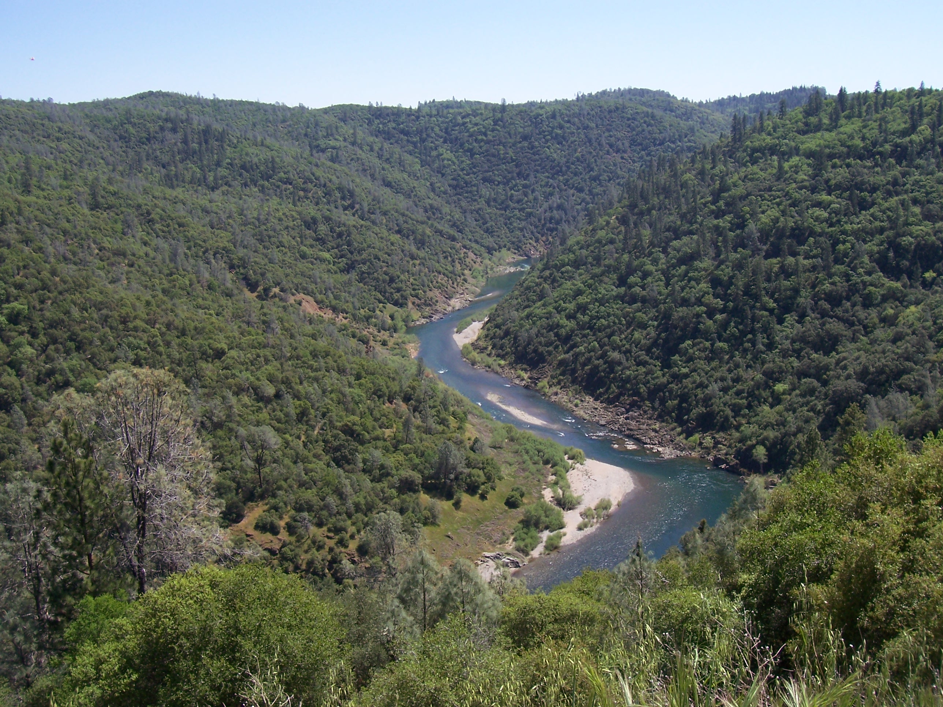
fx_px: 926
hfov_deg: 54.0
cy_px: 354
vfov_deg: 41.8
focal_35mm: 34
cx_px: 472
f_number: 5.6
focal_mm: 5.6
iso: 80
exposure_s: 1/350
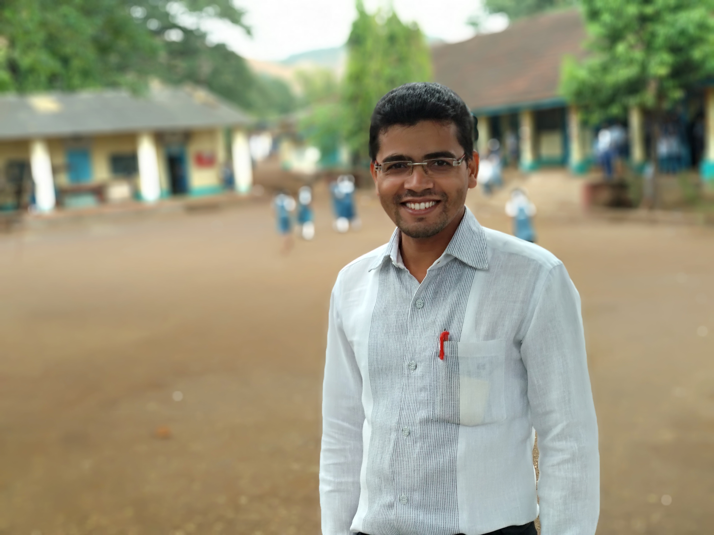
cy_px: 268
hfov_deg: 36.8
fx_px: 1073
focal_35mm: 52
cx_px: 357
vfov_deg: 28.0
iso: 160
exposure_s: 1/50
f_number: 2.6
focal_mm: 5.99
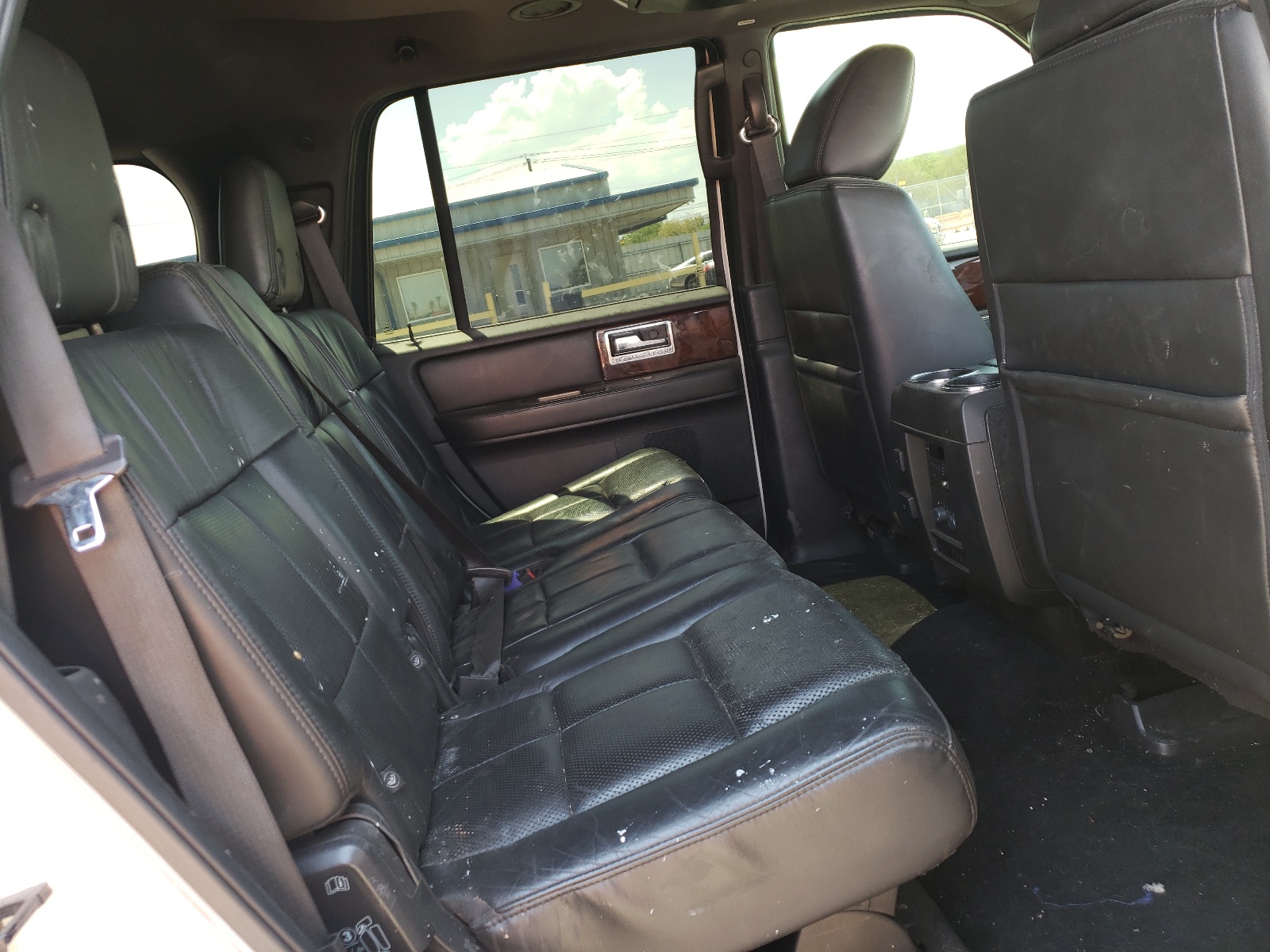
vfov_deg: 53.1
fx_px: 954
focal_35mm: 26
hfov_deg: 67.3
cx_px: 635
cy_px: 476
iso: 50
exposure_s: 1/60.2
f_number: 1.5
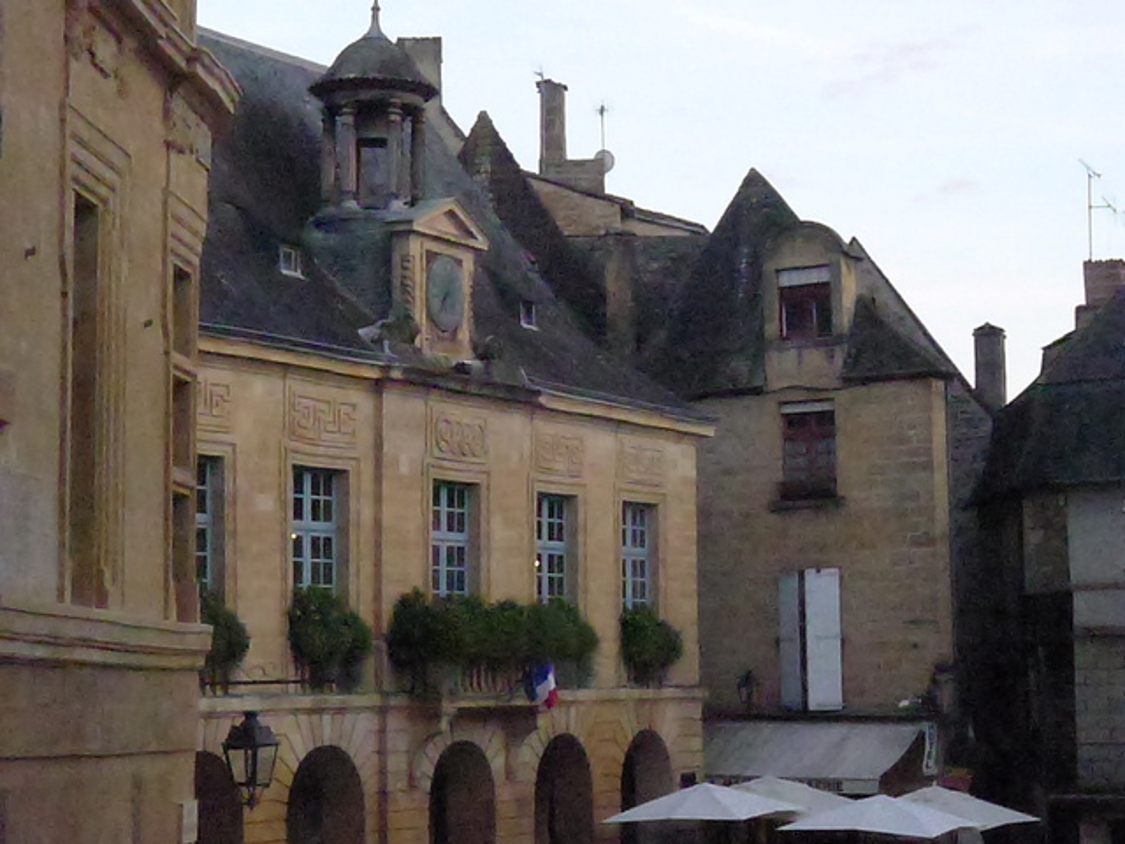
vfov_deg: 16.4
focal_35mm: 90
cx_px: 562
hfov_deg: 21.8
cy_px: 422
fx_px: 2925
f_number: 8
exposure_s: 1/1300
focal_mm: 19.2
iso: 12800
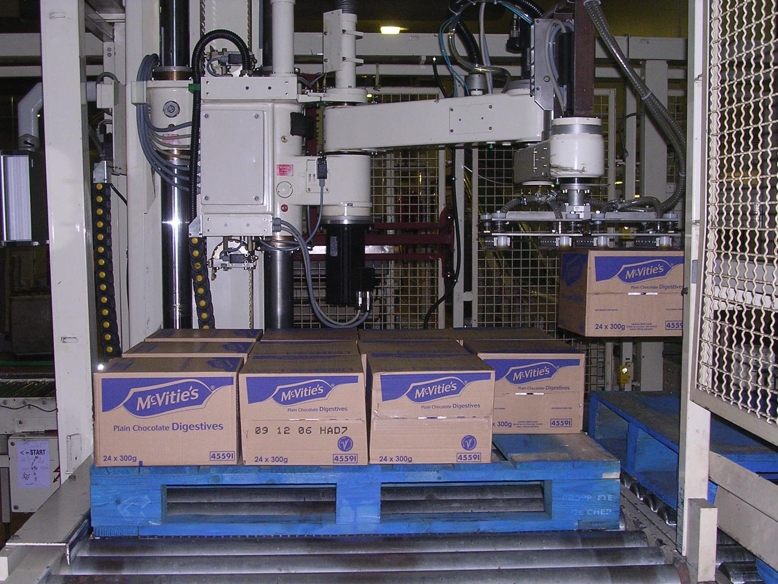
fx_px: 1101
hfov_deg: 38.9
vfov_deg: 29.7
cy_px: 292
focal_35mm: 49
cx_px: 389
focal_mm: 7.5
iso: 313
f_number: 3.1
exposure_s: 1/60.1
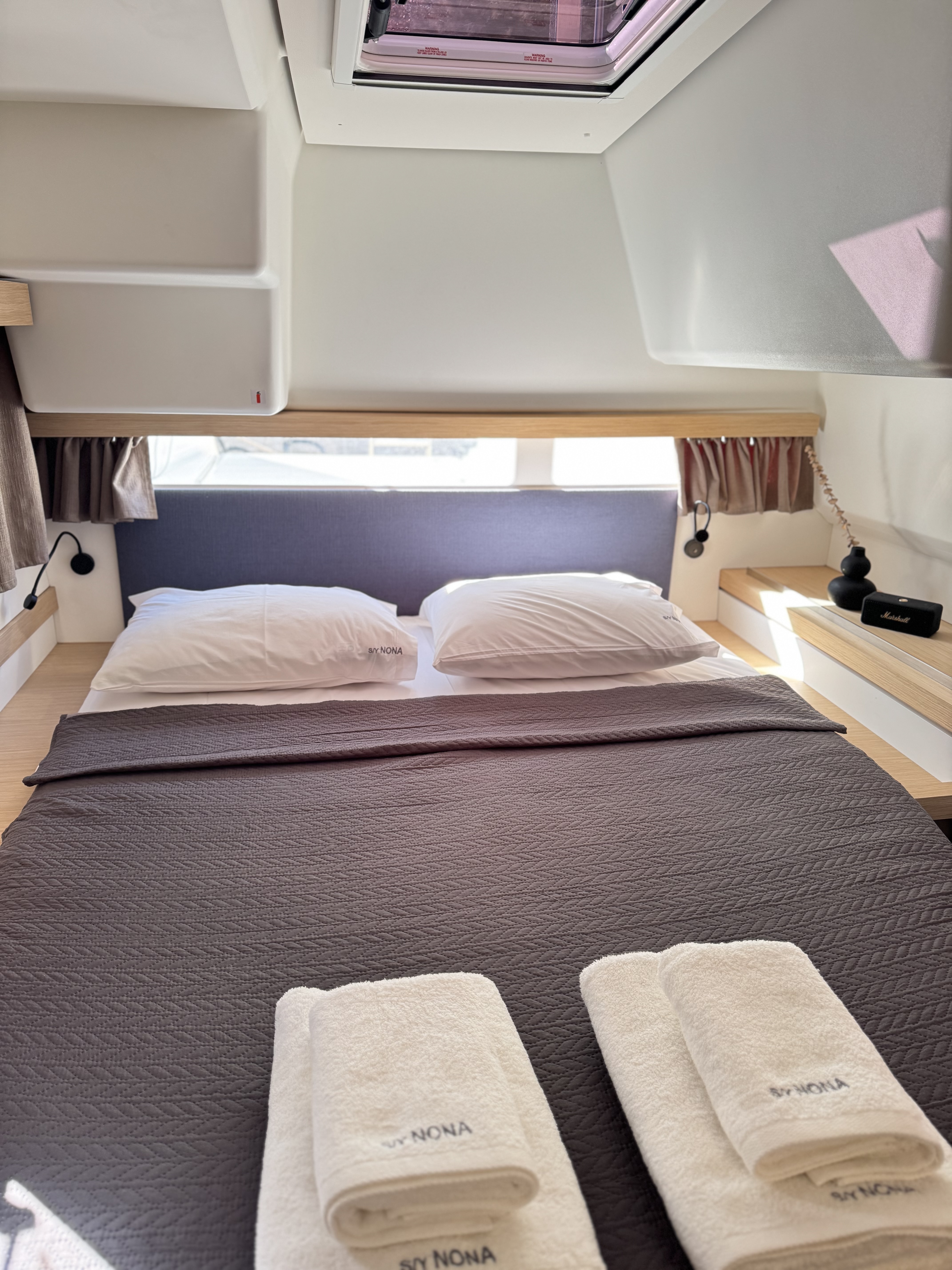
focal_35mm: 24
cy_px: 635
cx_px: 476
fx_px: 880
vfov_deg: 71.6
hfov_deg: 56.8
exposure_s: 1/121
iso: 200
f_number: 1.78
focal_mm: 6.76
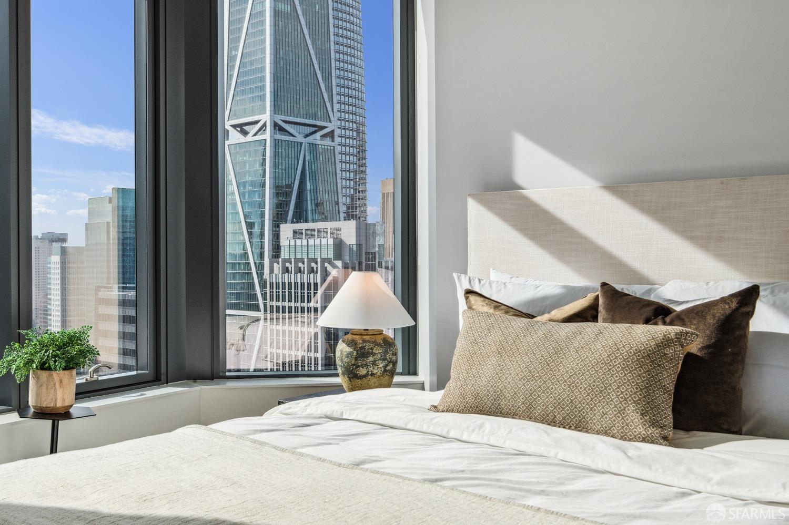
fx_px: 833
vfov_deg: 35.0
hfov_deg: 50.7
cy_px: 262
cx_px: 394
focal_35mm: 38
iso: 200
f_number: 16
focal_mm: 38
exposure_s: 1/200
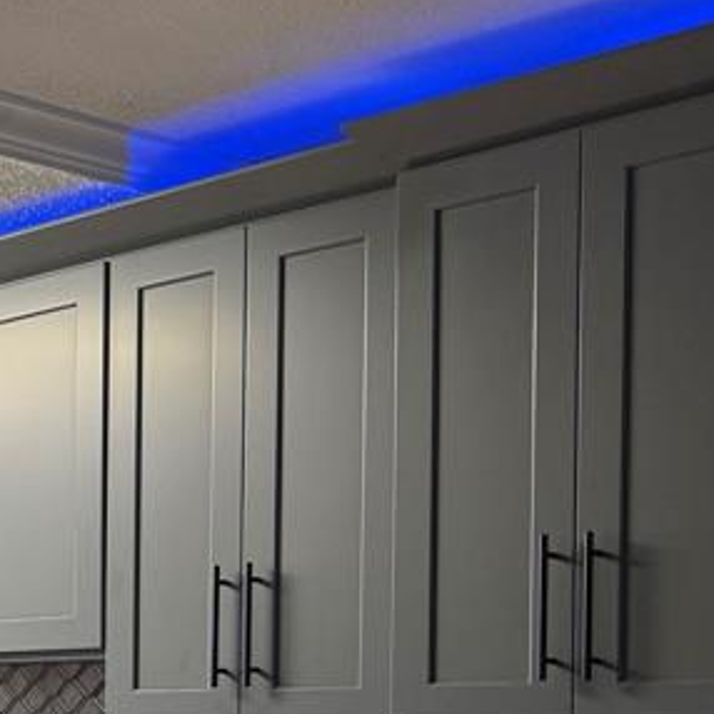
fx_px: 1774
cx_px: -280
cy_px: 809
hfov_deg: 20.3
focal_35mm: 76
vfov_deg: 21.5
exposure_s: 1/60
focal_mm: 6.76
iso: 125
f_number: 1.78
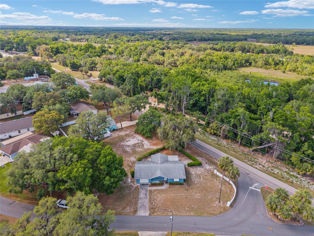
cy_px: 118
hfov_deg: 71.6
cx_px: 157
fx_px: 218
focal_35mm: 24
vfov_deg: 56.8
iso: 390
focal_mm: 8.67
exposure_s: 1/2500
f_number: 1.8
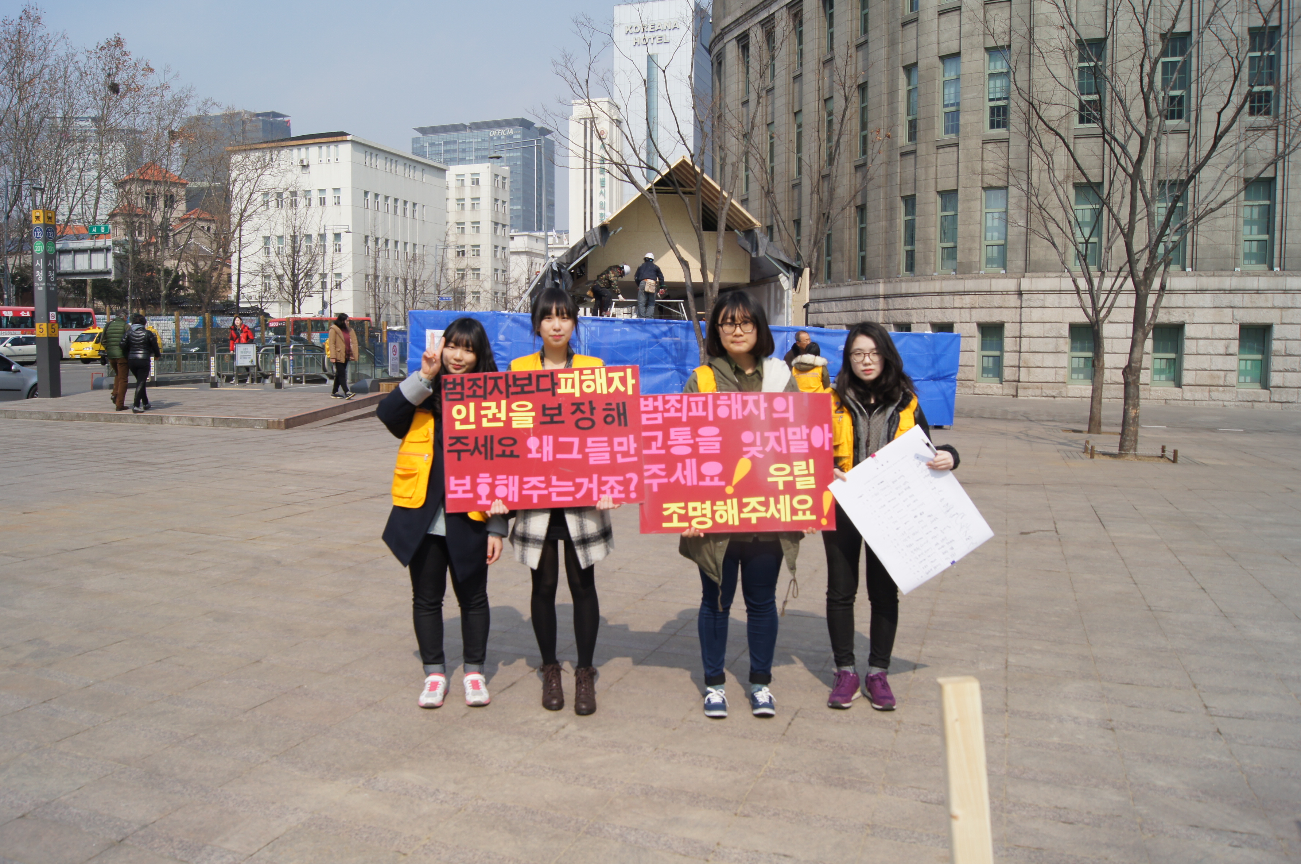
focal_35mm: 60
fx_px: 2165
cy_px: 432
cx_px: 650
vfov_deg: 22.6
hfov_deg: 33.4
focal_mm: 40
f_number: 11
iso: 200
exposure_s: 1/500
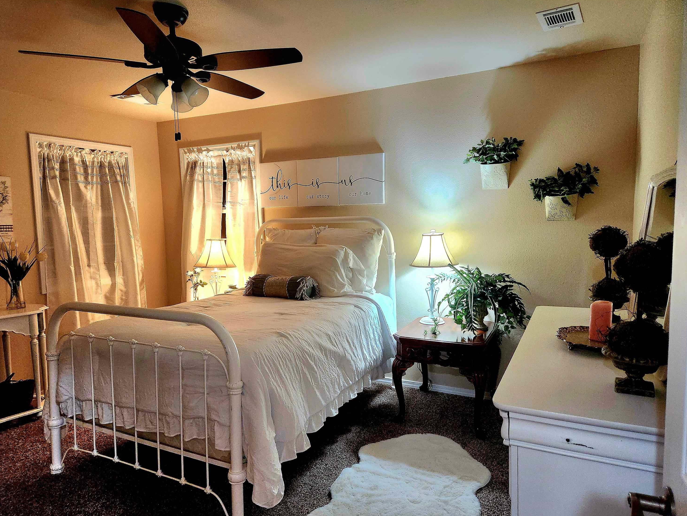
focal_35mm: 24
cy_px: 266
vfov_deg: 56.8
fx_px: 476
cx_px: 334
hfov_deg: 71.6
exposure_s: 1/120
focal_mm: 5.4
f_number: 1.8
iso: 640
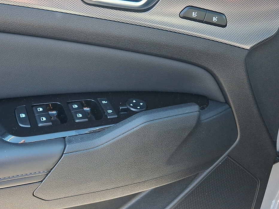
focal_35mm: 43
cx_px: 86
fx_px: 347
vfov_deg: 33.6
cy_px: 119
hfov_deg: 43.0
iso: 102
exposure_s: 1/120
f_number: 1.8
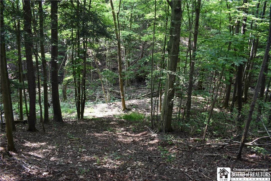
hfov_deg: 67.4
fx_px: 203
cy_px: 90
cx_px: 136
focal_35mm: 27
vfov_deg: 47.9
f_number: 5
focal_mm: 18
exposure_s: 1/100
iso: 400
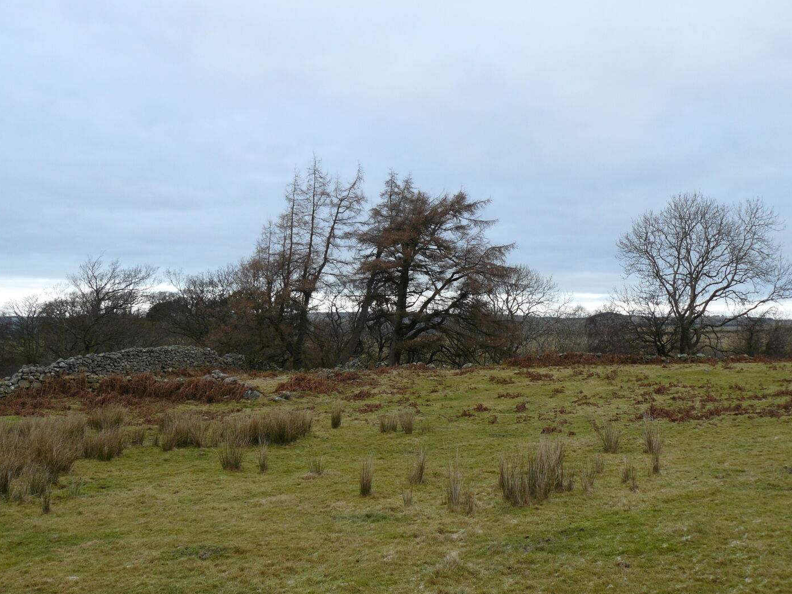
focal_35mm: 37
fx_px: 847
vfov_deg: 38.7
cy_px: 295
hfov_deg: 50.1
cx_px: 404
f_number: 4
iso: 100
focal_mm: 6
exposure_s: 1/125
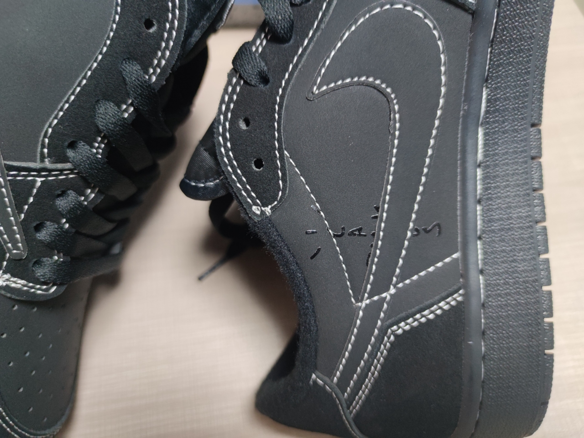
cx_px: 292
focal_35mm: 24
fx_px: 405
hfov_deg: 71.6
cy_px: 219
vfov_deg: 56.8
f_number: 1.69
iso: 318
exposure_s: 1/50
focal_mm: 6.72
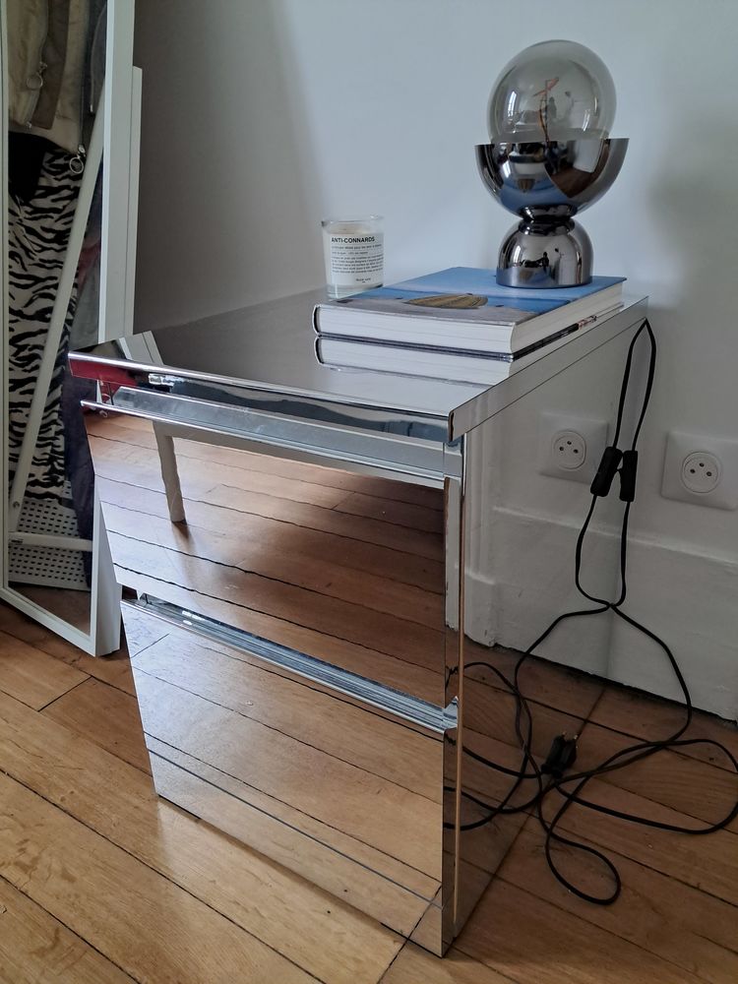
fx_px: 768
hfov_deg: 51.4
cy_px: 492
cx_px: 369
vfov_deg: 65.3
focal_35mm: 27
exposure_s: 1/50
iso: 640
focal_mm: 4
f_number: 1.8
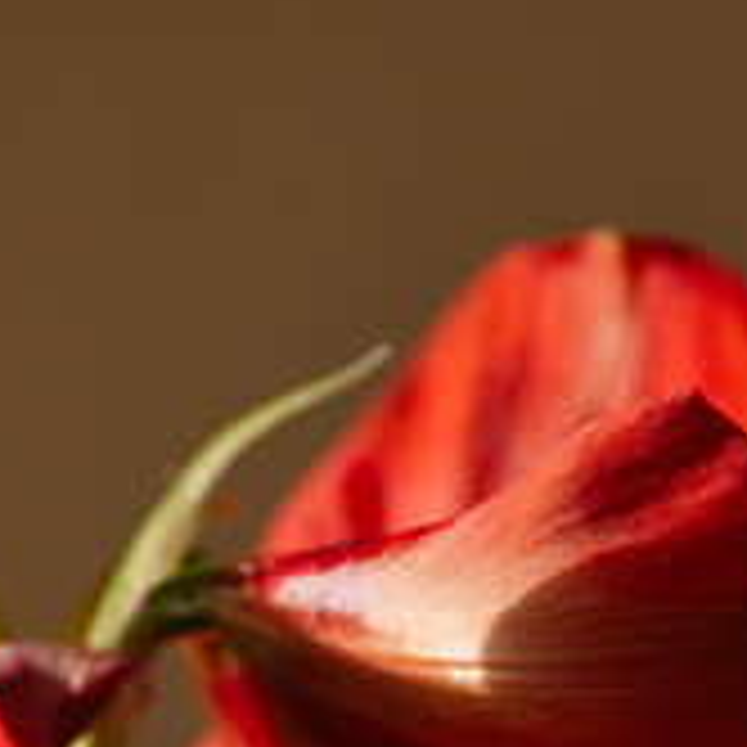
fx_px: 7495
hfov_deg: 5.7
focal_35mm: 307
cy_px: 873
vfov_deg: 5.7
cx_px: -50
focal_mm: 50
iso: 100
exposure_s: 1/320
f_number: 2.8
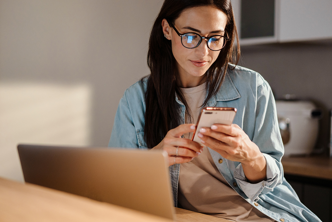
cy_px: 90
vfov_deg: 19.5
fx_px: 646
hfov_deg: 28.8
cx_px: 149
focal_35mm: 70
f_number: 1.8
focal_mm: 55
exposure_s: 1/125
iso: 800
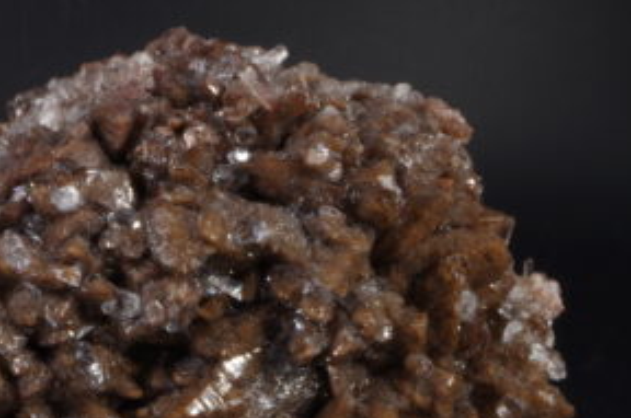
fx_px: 1785
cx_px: 57
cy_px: 393
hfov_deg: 19.7
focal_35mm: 102
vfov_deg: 13.2
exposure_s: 1/1.25
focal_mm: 32.5
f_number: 11
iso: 100
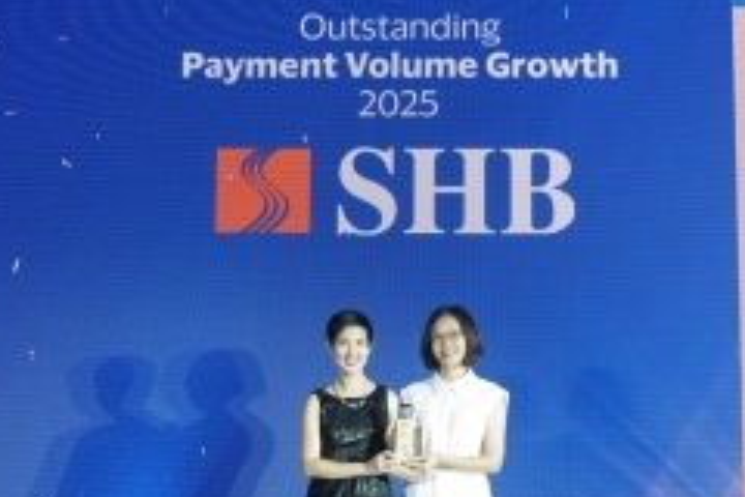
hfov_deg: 29.6
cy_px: 225
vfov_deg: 20.0
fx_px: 1407
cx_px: 419
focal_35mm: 68
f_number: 5
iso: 800
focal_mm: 24
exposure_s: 1/100
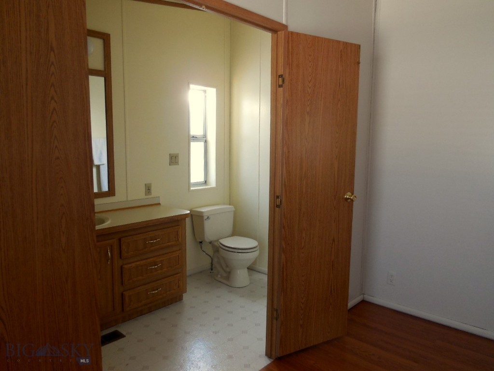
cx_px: 247
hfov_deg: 69.4
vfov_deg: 54.9
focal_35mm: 25
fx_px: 357
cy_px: 186
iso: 180
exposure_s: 1/30
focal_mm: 4.5
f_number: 3.1
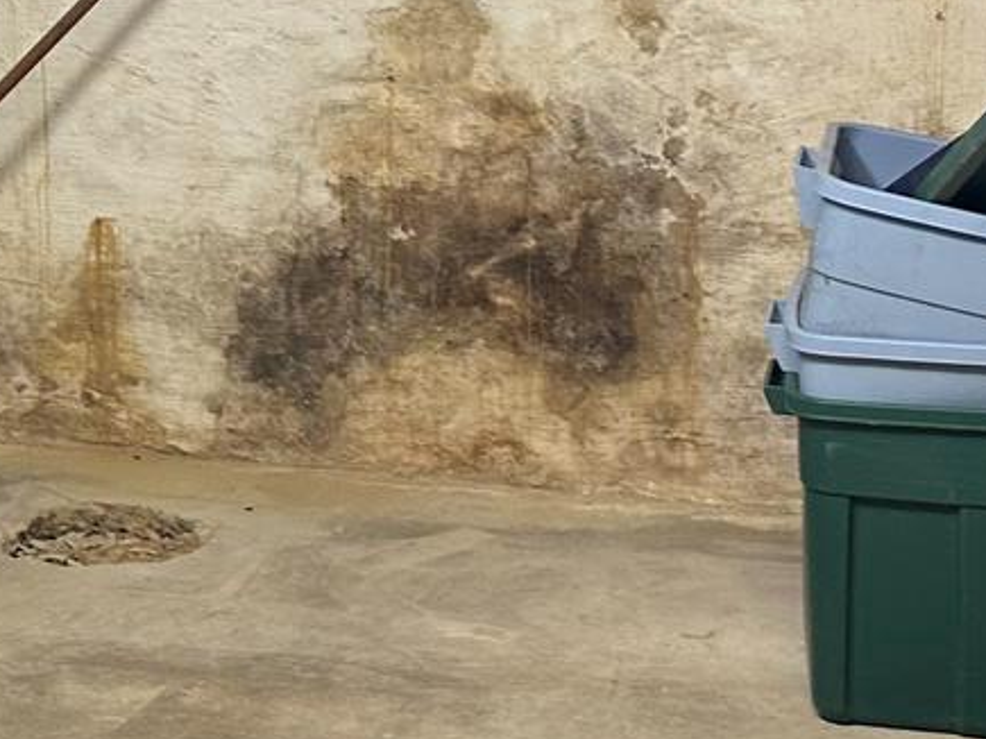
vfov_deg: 13.0
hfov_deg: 17.3
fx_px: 3218
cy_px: 45
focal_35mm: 113
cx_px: 256
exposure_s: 1/60
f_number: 1.78
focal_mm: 6.86
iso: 160
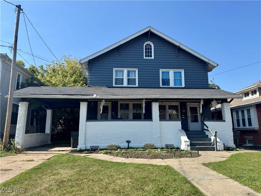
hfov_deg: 71.6
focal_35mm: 24
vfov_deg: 56.8
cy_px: 98
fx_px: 181
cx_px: 130
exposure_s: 1/2833
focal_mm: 6.76
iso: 80
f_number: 1.78
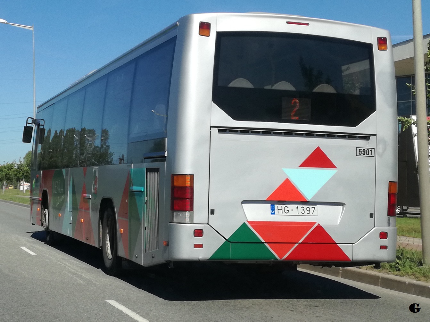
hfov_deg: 32.7
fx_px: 733
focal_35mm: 59
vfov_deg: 24.8
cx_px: 215
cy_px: 161
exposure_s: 1/1054
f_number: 2
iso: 50
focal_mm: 3.79
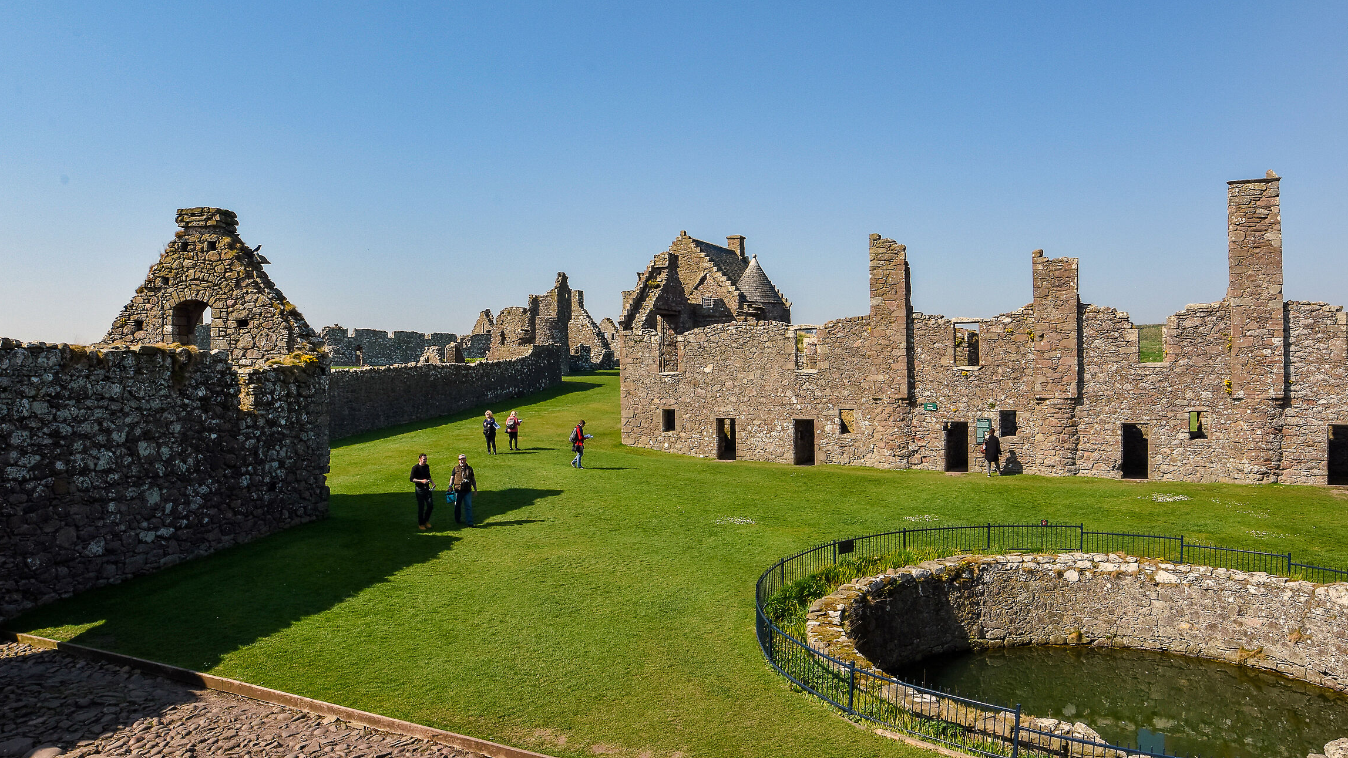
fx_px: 822
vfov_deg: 49.5
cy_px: 403
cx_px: 688
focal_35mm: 23
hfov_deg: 78.7
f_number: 18
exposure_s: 1/400
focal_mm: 14
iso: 640
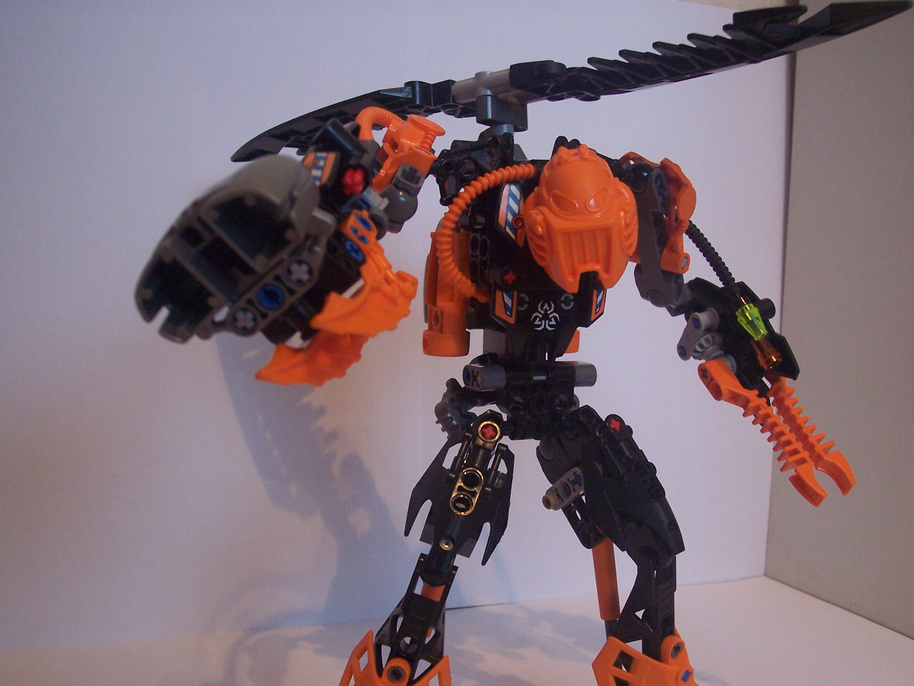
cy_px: 382
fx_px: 1162
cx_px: 493
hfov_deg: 42.9
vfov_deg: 32.9
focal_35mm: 44
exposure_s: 1/8
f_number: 3.4
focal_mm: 8
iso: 200
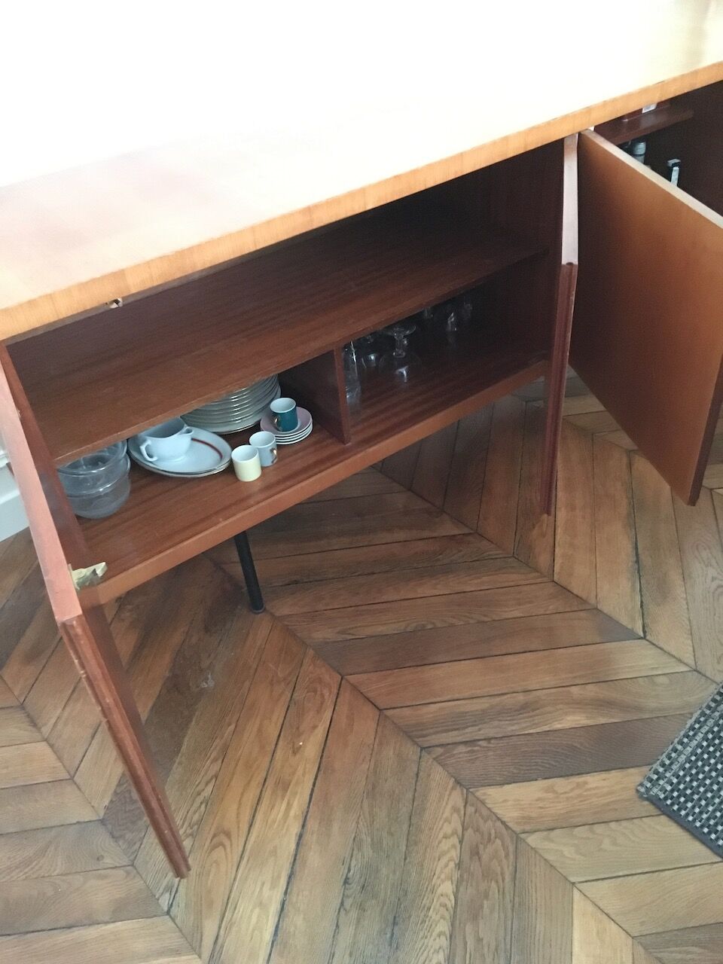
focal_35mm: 29
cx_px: 362
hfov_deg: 48.2
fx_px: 808
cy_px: 482
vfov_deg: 61.7
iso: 1000
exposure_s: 1/17
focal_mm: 4.15
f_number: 2.2
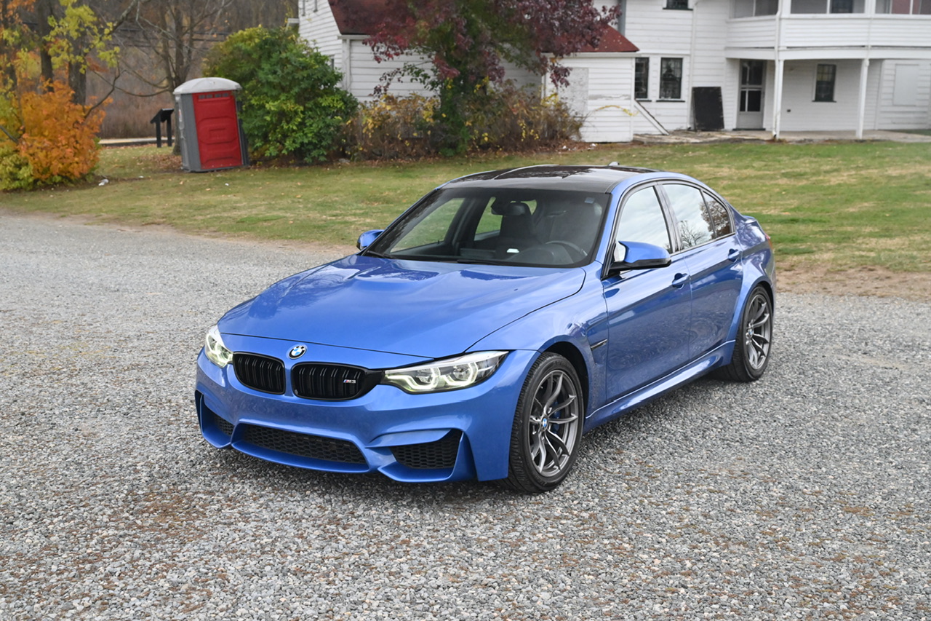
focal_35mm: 45
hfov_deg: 43.6
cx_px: 466
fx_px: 1164
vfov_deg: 29.9
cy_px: 310
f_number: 6.3
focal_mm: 45
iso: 4000
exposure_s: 1/500
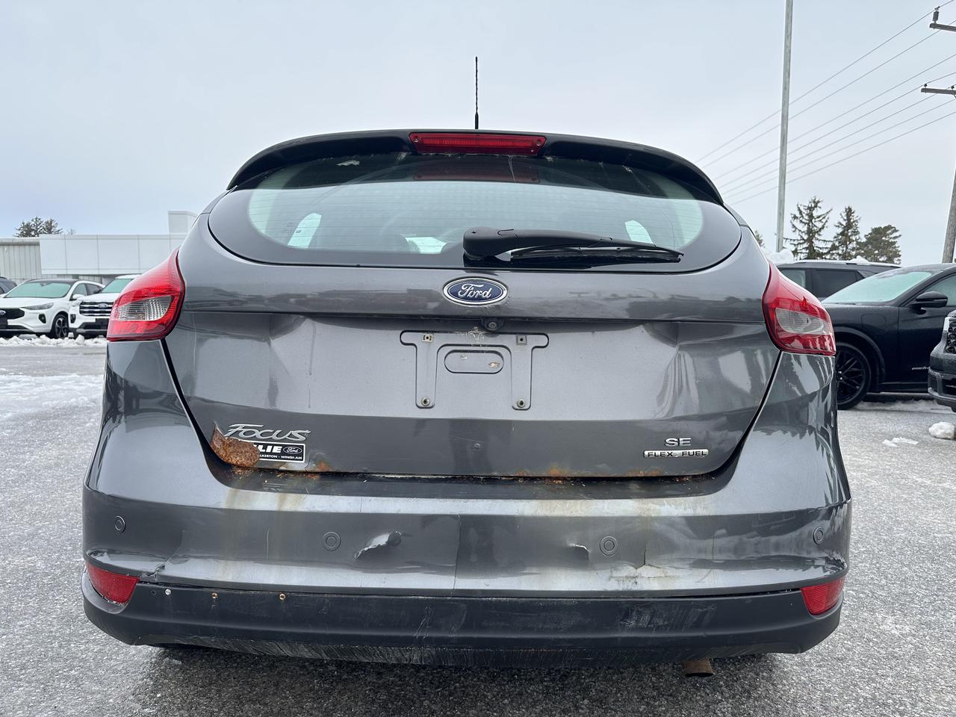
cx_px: 478
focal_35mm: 24
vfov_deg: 56.8
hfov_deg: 71.6
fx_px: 663
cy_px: 358
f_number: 1.78
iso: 80
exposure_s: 1/935
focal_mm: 6.86
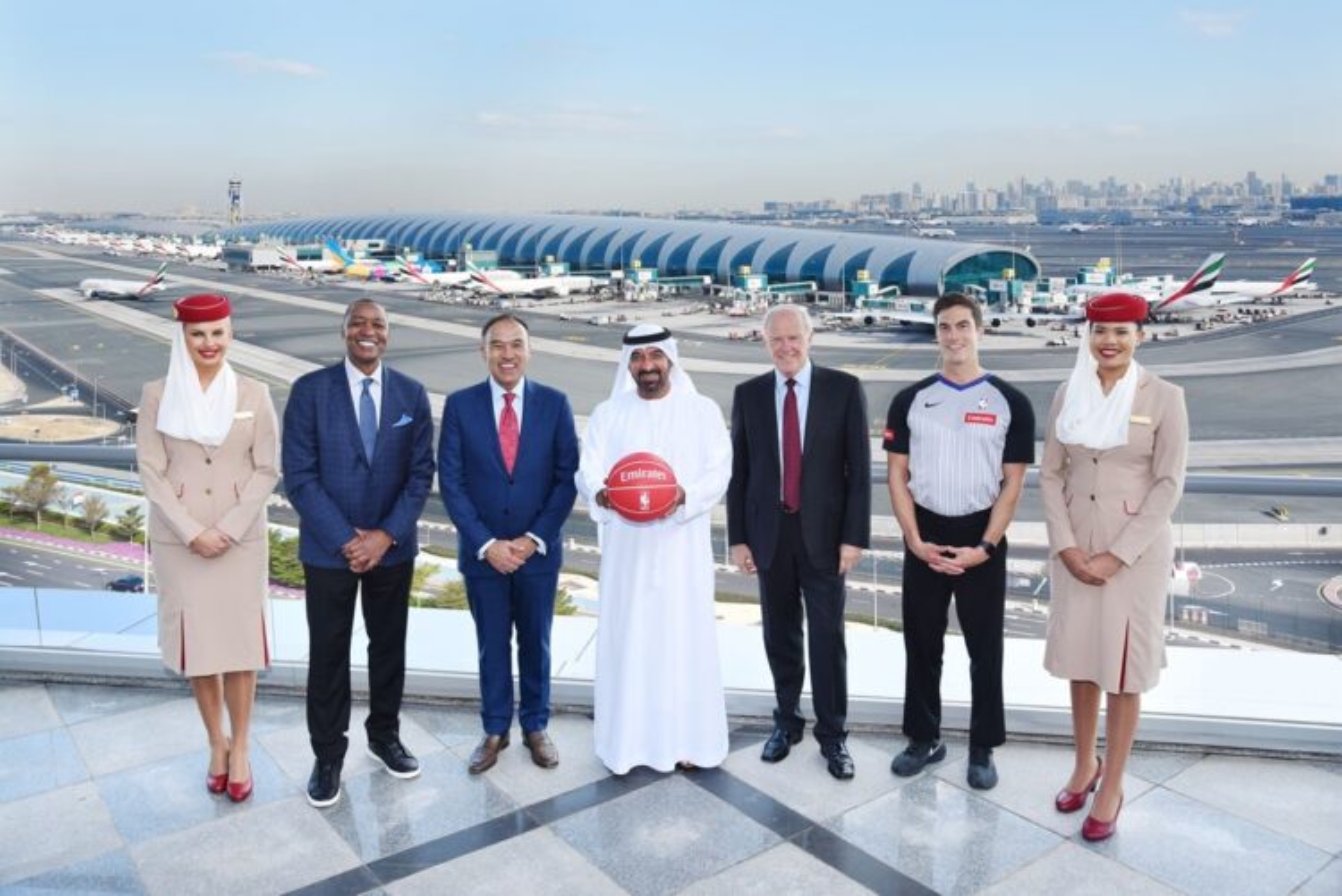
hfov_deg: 61.9
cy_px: 448
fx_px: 1119
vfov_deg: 43.7
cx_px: 671
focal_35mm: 30
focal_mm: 30
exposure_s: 1/100
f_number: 7.1
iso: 160
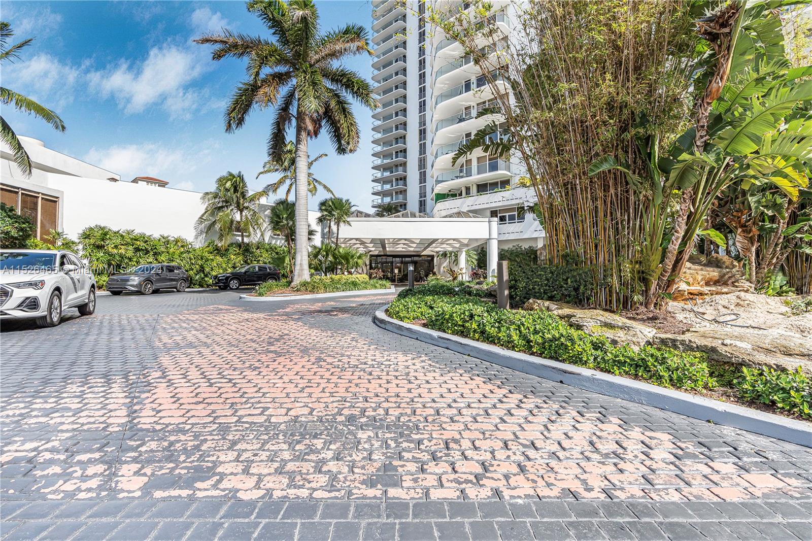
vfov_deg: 73.7
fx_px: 361
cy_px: 270
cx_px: 406
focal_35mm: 16
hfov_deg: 96.7
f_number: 9
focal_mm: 16
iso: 1000
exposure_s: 1/1600
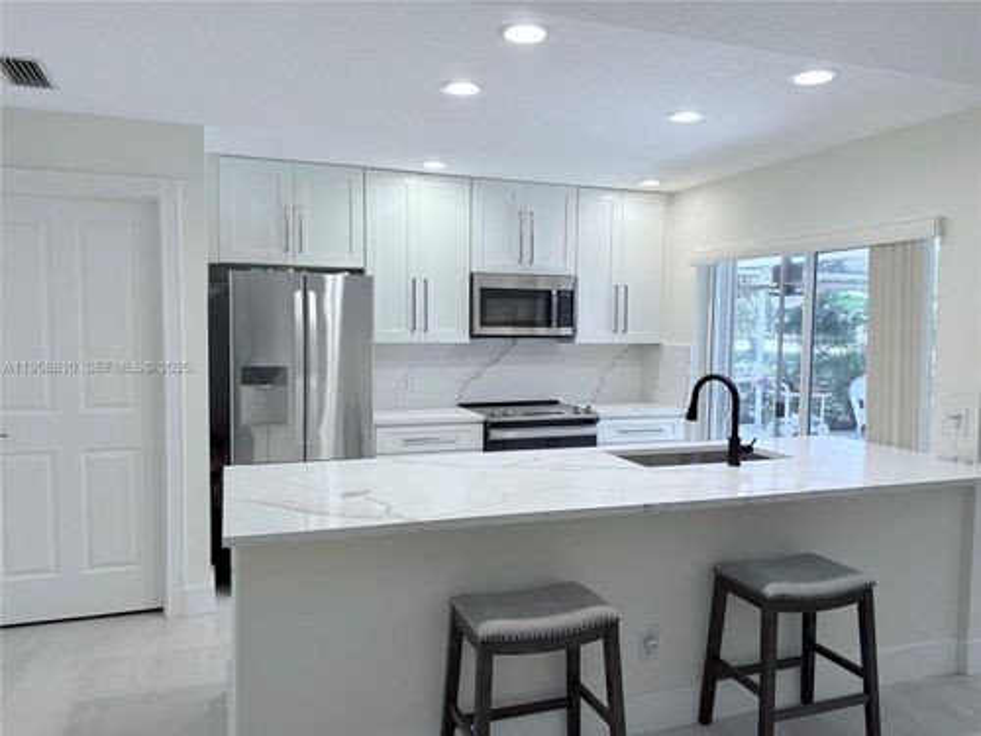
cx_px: 490
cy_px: 368
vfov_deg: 53.1
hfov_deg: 67.3
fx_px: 737
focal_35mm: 26
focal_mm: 5.96
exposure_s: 1/120
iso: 80
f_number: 1.6
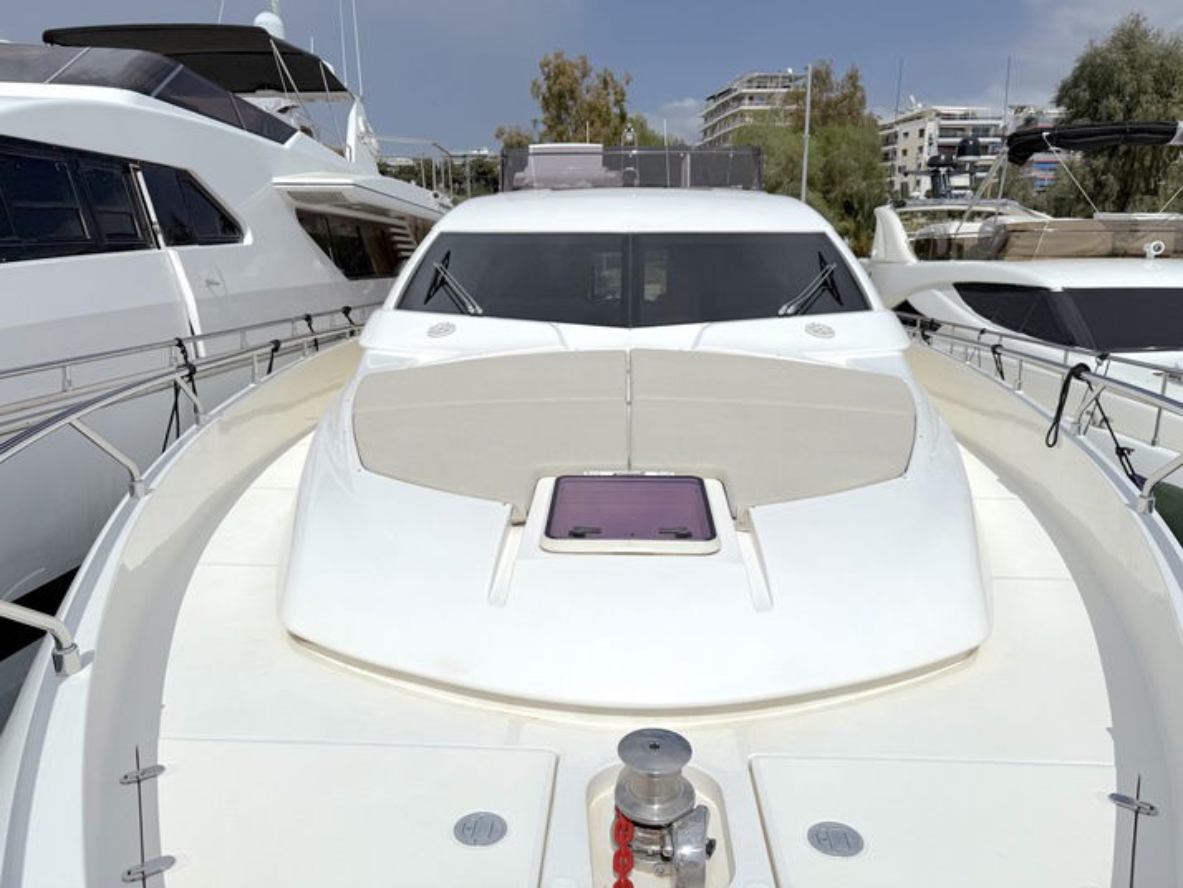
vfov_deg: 56.8
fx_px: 820
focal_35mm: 24
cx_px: 592
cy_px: 444
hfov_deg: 71.6
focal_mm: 6.76
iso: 64
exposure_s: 1/32258
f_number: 1.78
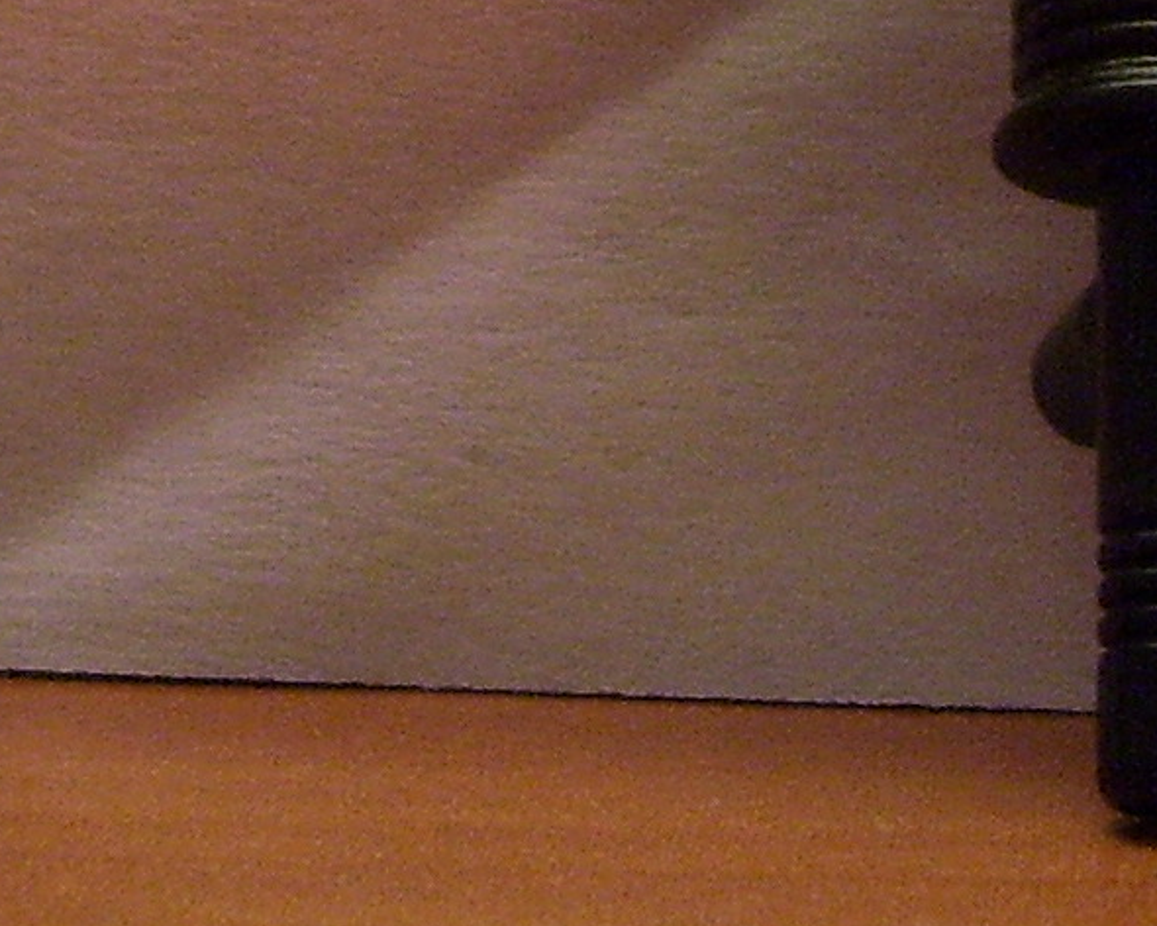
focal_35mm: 145
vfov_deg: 10.2
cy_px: -528
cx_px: 896
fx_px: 4965
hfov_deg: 13.2
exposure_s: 1/8
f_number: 2.7
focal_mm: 5.6
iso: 160
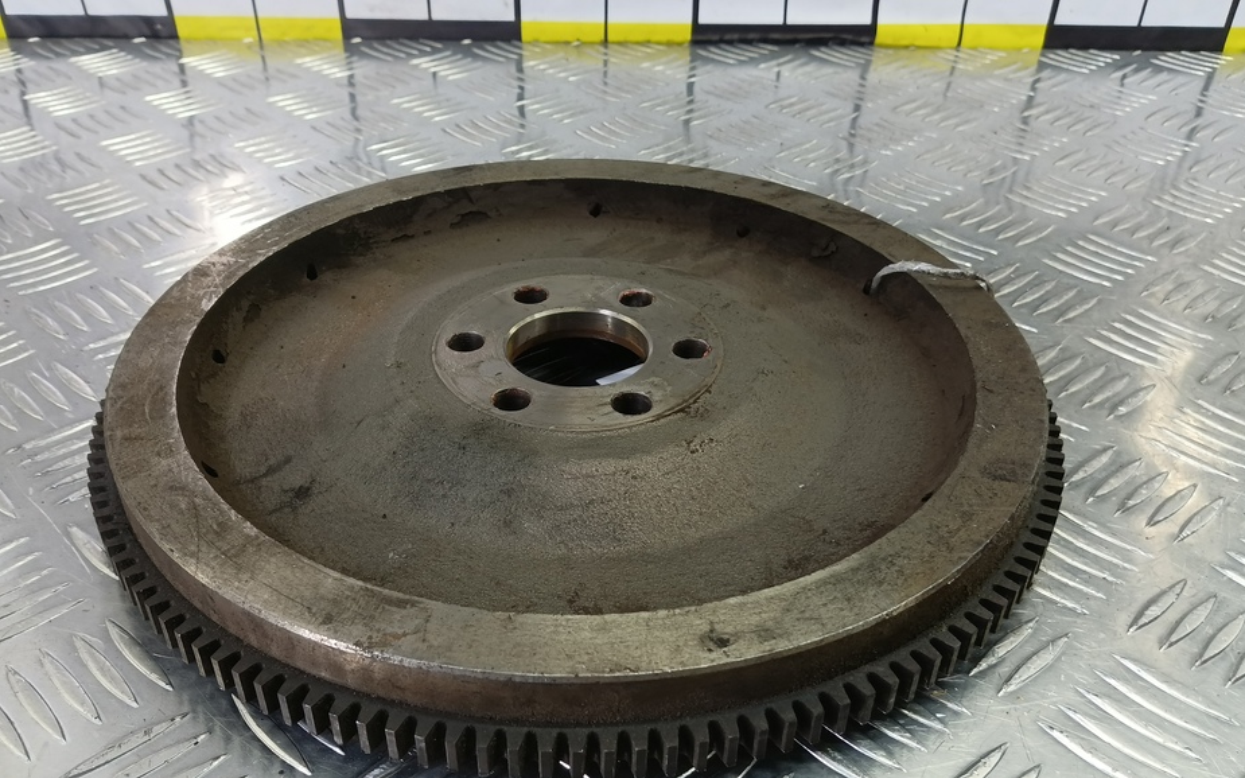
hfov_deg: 68.3
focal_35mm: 27
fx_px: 916
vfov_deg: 45.7
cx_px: 587
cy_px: 474
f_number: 1.6
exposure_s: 1/50
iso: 173
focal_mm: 4.11
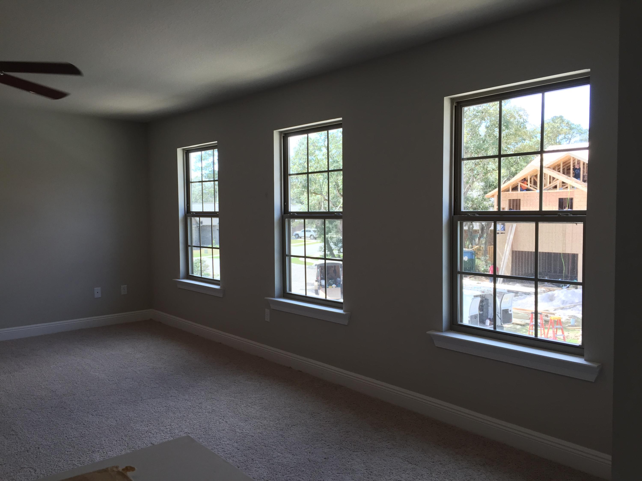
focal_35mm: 29
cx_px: 321
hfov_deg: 61.7
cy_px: 240
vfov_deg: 48.2
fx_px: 538
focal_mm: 4.15
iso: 50
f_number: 2.2
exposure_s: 1/120
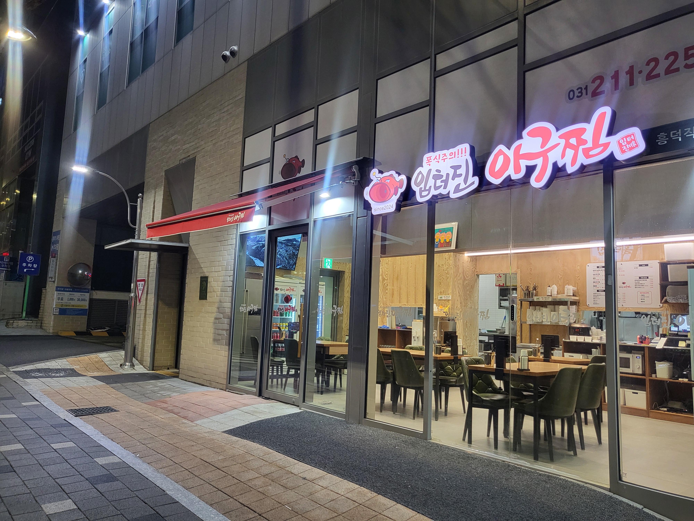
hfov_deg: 67.3
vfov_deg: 53.1
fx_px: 521
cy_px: 260
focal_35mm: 26
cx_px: 347
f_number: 1.8
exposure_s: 1/60
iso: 200
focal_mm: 4.25
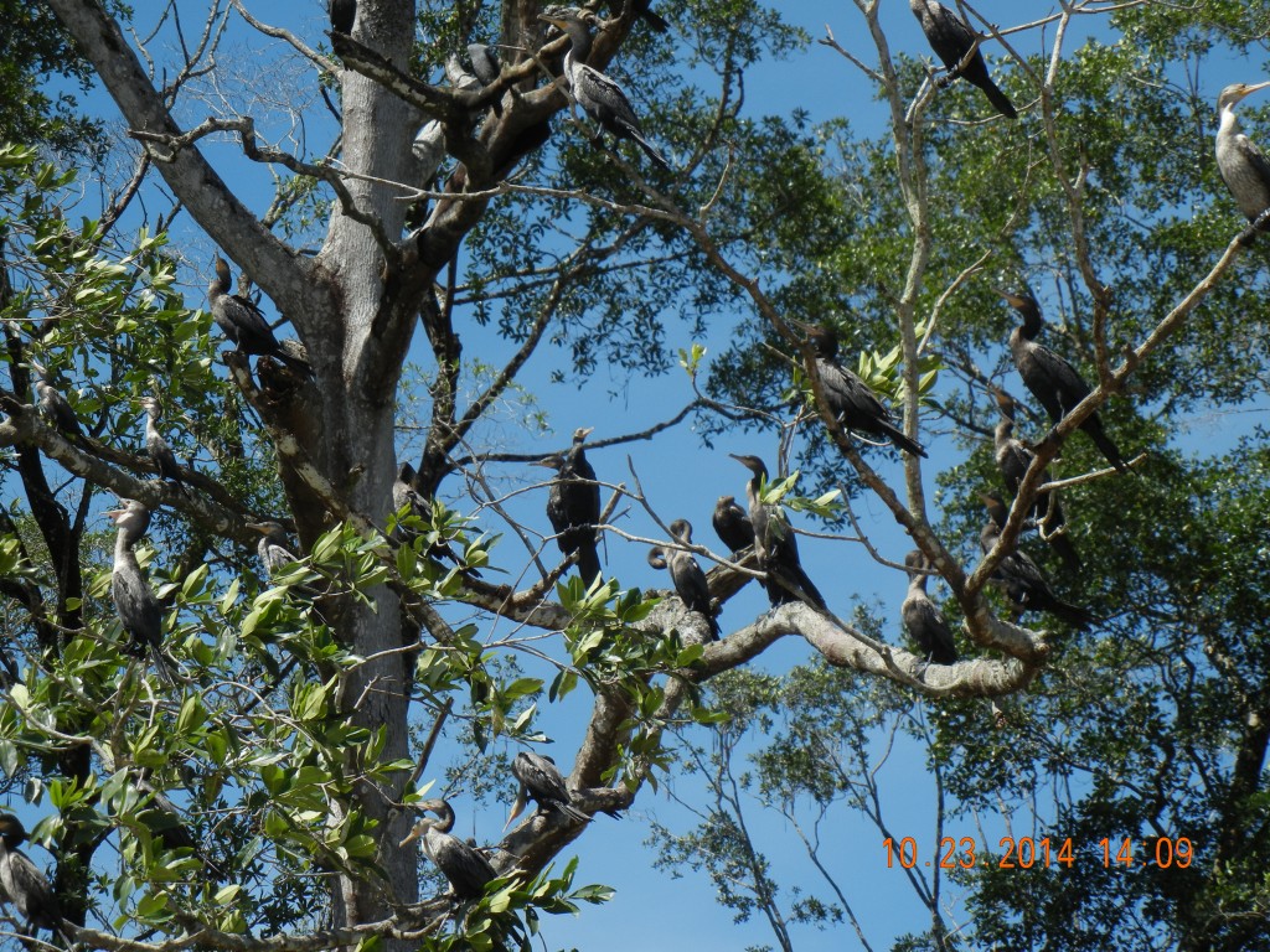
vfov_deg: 11.1
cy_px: 476
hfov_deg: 14.8
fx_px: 4880
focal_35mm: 133
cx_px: 635
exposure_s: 1/865
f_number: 4.6
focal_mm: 24
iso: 160
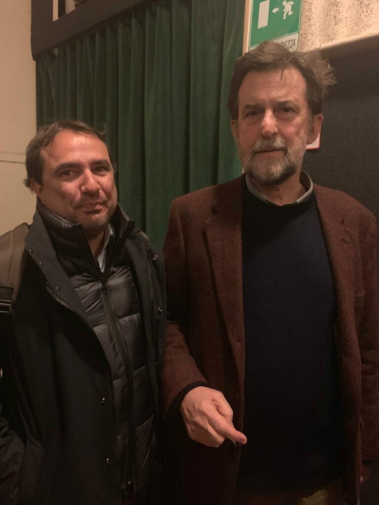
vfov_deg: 67.3
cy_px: 252
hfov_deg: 53.1
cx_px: 190
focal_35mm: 26
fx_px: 380
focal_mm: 4.25
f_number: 1.8
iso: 1000
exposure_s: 1/17
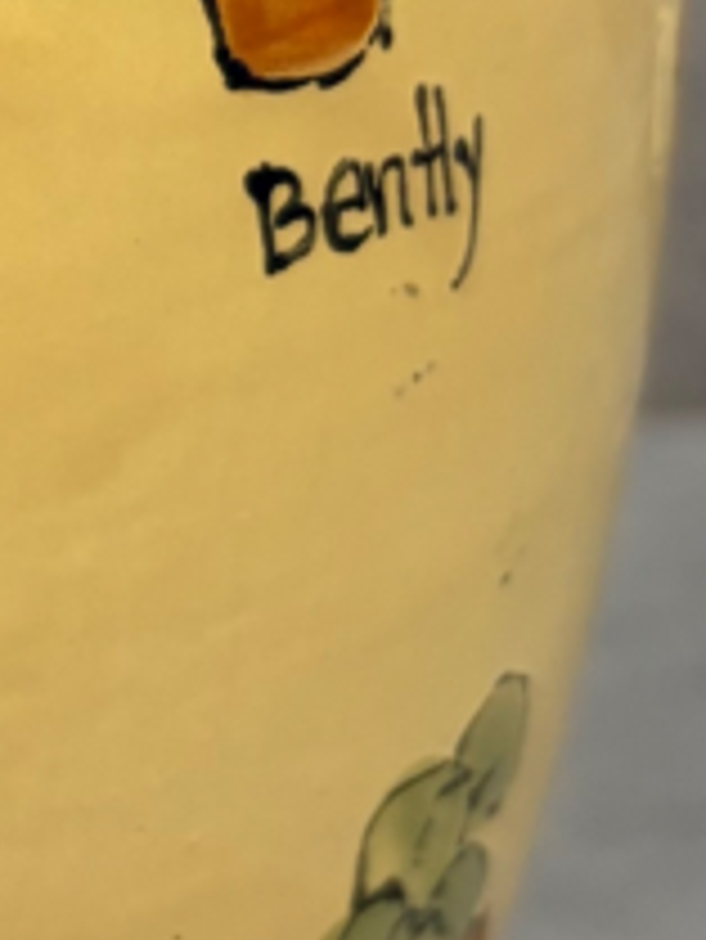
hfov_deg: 9.5
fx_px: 4048
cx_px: -540
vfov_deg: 13.0
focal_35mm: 149
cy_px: -130
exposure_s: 1/60
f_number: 1.6
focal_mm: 5.96
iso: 125
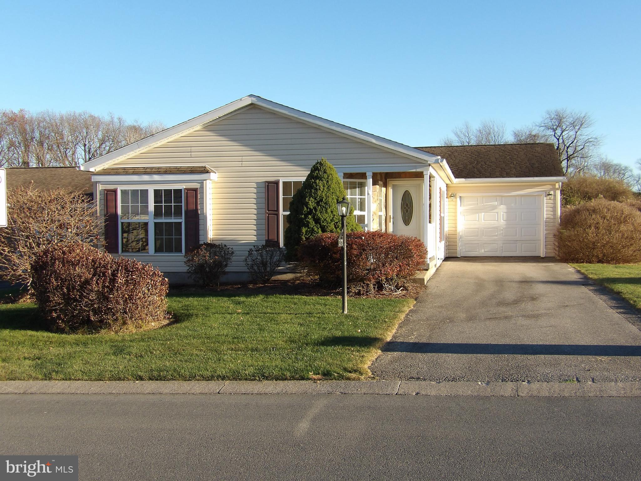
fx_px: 722
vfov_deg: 36.8
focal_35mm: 39
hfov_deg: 47.9
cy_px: 240
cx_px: 320
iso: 100
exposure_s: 1/420
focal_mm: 7
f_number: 3.2
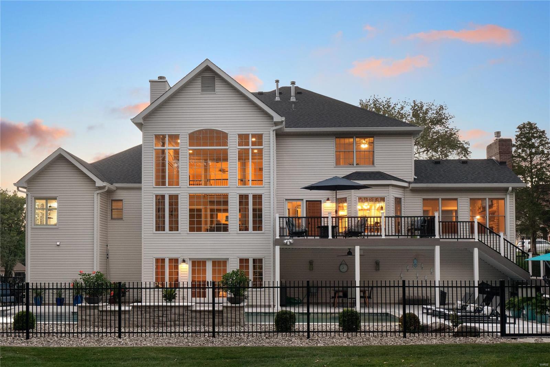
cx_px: 275
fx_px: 489
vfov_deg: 41.1
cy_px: 184
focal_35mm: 32
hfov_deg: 58.7
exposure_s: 1/6
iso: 400
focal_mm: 16
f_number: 8
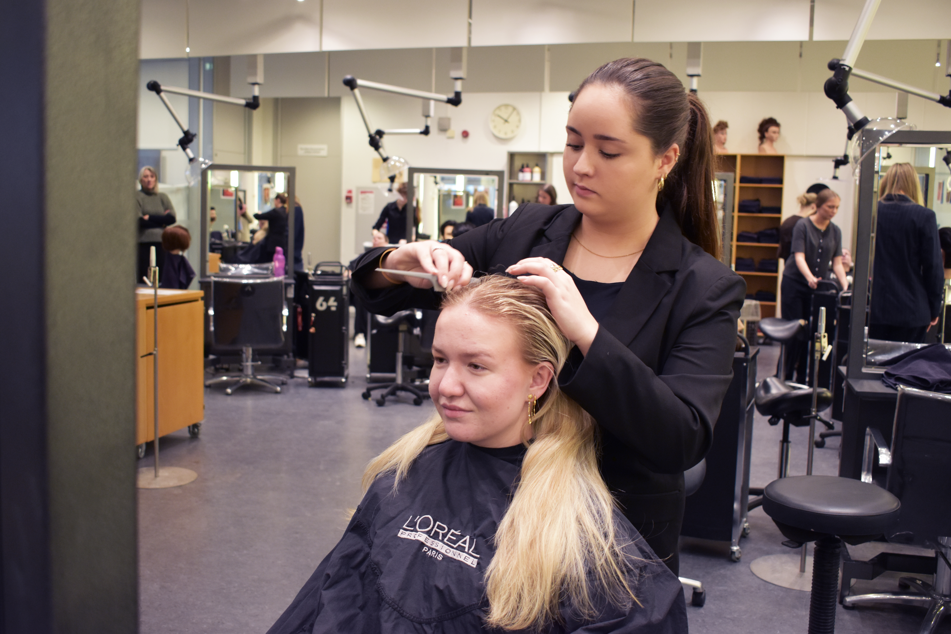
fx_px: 951
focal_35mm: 36
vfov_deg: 36.9
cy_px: 317
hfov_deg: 53.1
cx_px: 476
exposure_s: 1/60
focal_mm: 24
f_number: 3.8
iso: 900
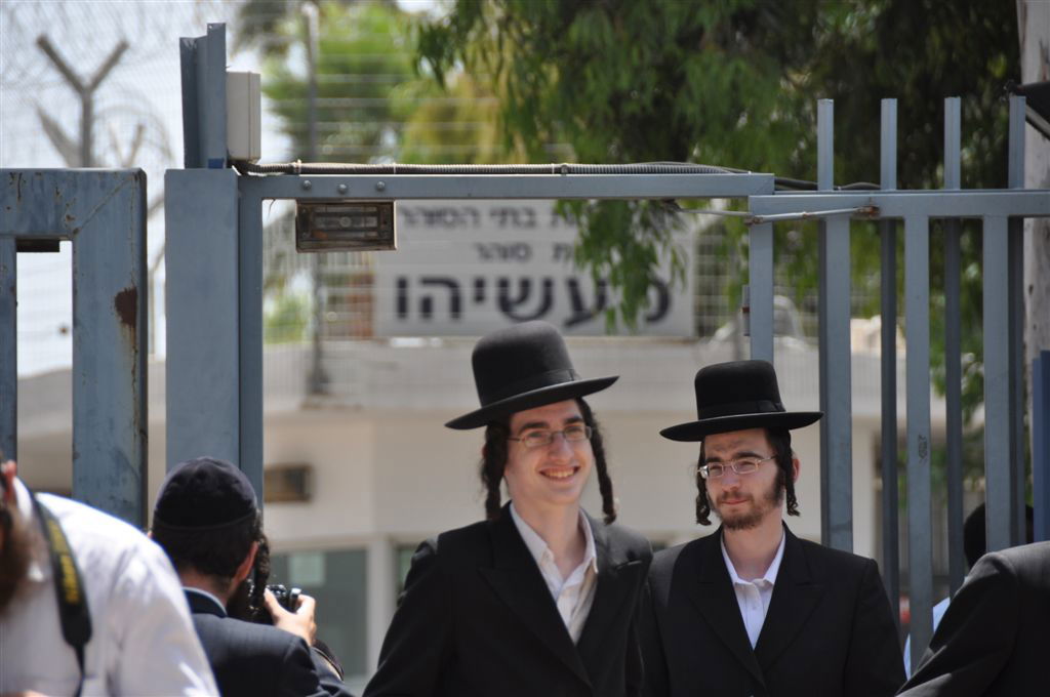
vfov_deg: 4.6
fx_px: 8739
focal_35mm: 300
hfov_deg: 6.9
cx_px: 525
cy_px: 348
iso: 250
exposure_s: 1/500
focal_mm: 200
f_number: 5.6
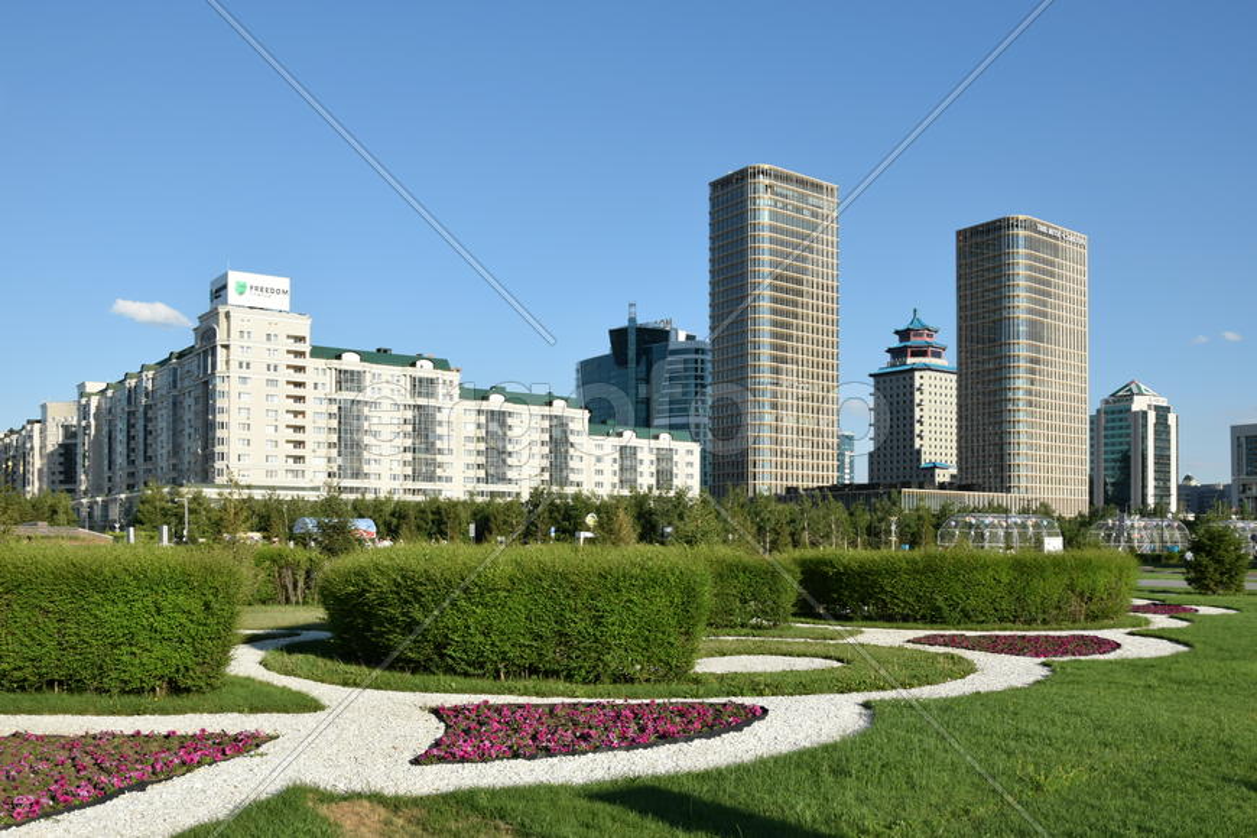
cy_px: 419
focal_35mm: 32
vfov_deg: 41.7
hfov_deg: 59.5
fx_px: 1100
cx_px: 628
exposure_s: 1/160
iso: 100
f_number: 9
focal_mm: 21
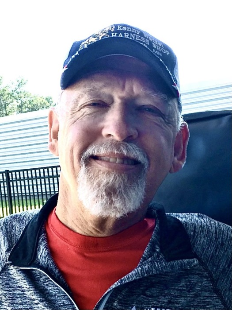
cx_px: 116
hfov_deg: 48.2
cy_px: 155
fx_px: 259
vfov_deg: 61.7
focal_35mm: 29
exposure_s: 1/663
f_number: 2.2
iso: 25
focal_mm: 4.15
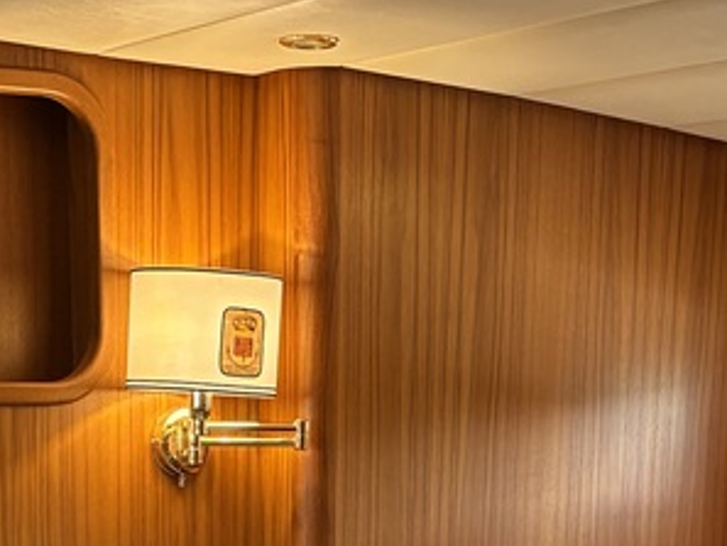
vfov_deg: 12.5
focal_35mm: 105
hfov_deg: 18.6
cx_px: 225
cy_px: 1060
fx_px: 2206
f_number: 1.6
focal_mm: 5.96
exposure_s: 1/60
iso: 320
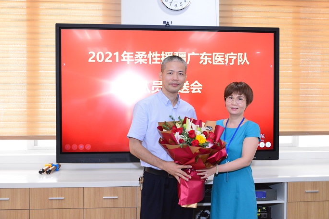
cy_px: 110
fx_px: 375
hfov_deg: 47.4
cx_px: 168
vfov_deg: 32.6
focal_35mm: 41
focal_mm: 40
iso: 6400
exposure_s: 1/250
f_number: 5.6
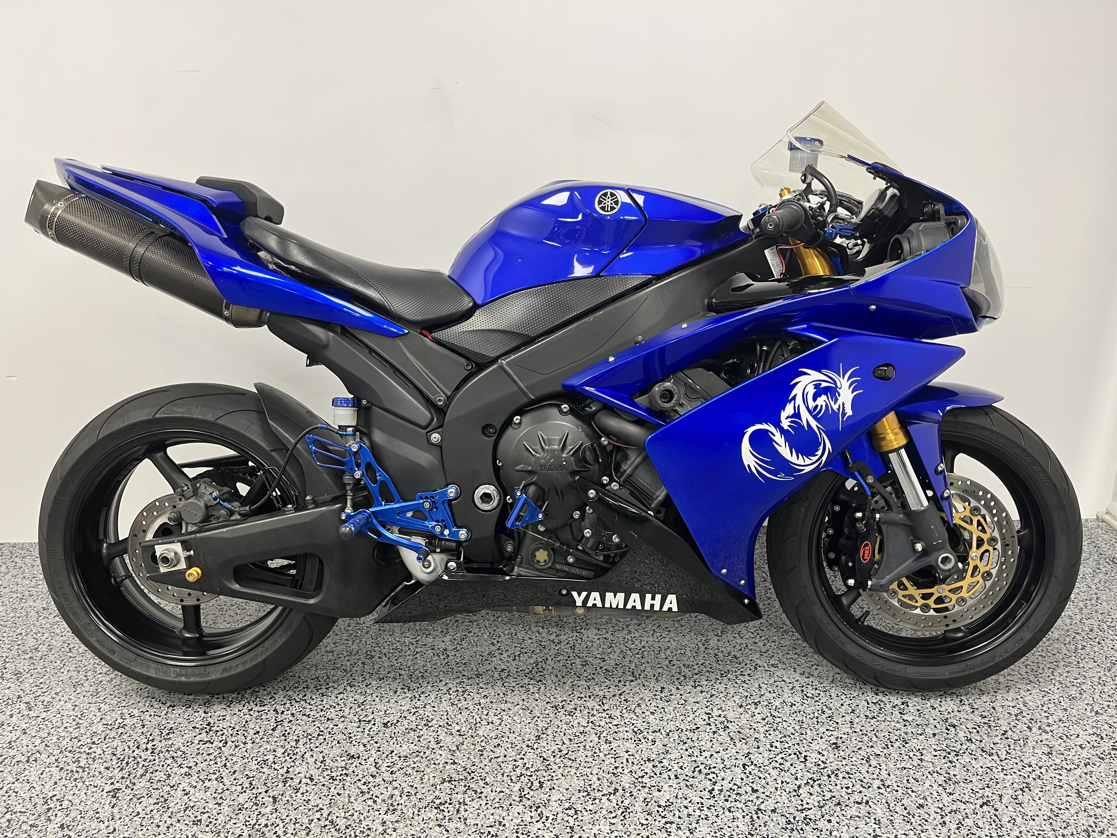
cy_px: 419
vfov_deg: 53.1
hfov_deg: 67.3
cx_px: 558
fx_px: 839
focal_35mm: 26
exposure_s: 1/60
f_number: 1.6
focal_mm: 5.1
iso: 80
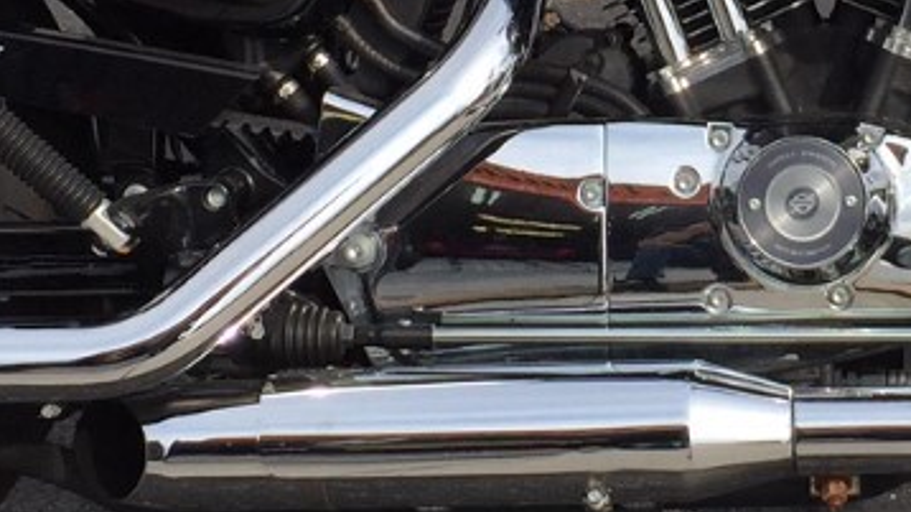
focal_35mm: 113
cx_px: 707
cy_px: 13
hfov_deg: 18.8
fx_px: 2728
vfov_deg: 10.6
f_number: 2.2
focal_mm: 4.15
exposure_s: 1/1582
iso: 32
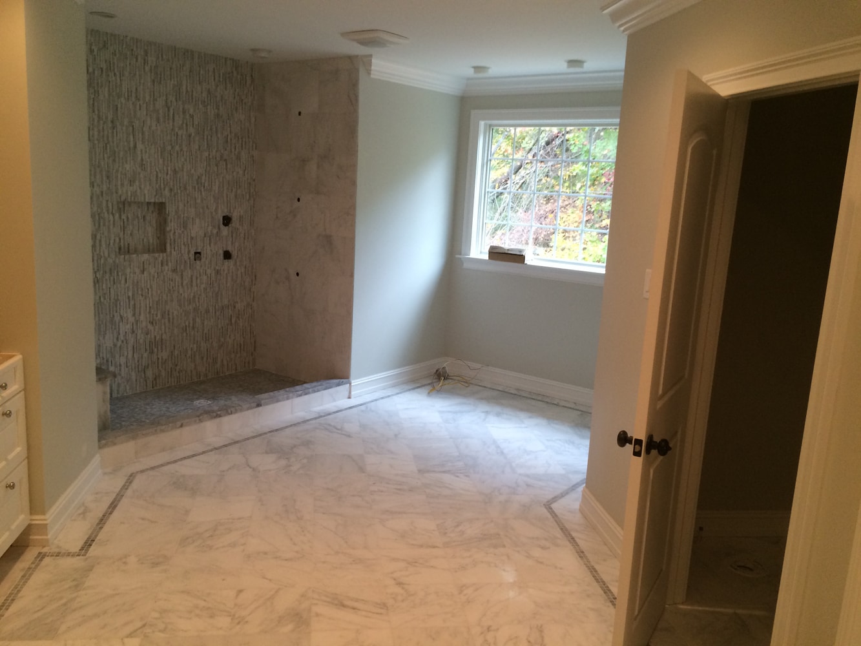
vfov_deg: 48.2
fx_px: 721
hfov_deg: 61.7
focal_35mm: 29
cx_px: 430
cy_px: 323
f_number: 2.2
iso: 64
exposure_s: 1/30
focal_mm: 4.15
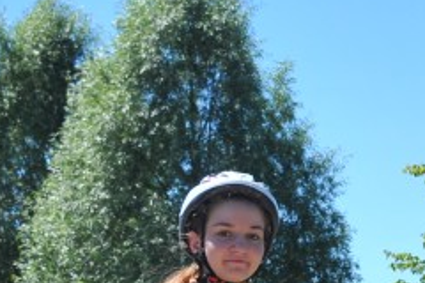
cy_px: 367
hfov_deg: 10.0
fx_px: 2361
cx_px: 583
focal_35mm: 200
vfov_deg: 6.8
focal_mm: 48
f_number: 10
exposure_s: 1/400
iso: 400
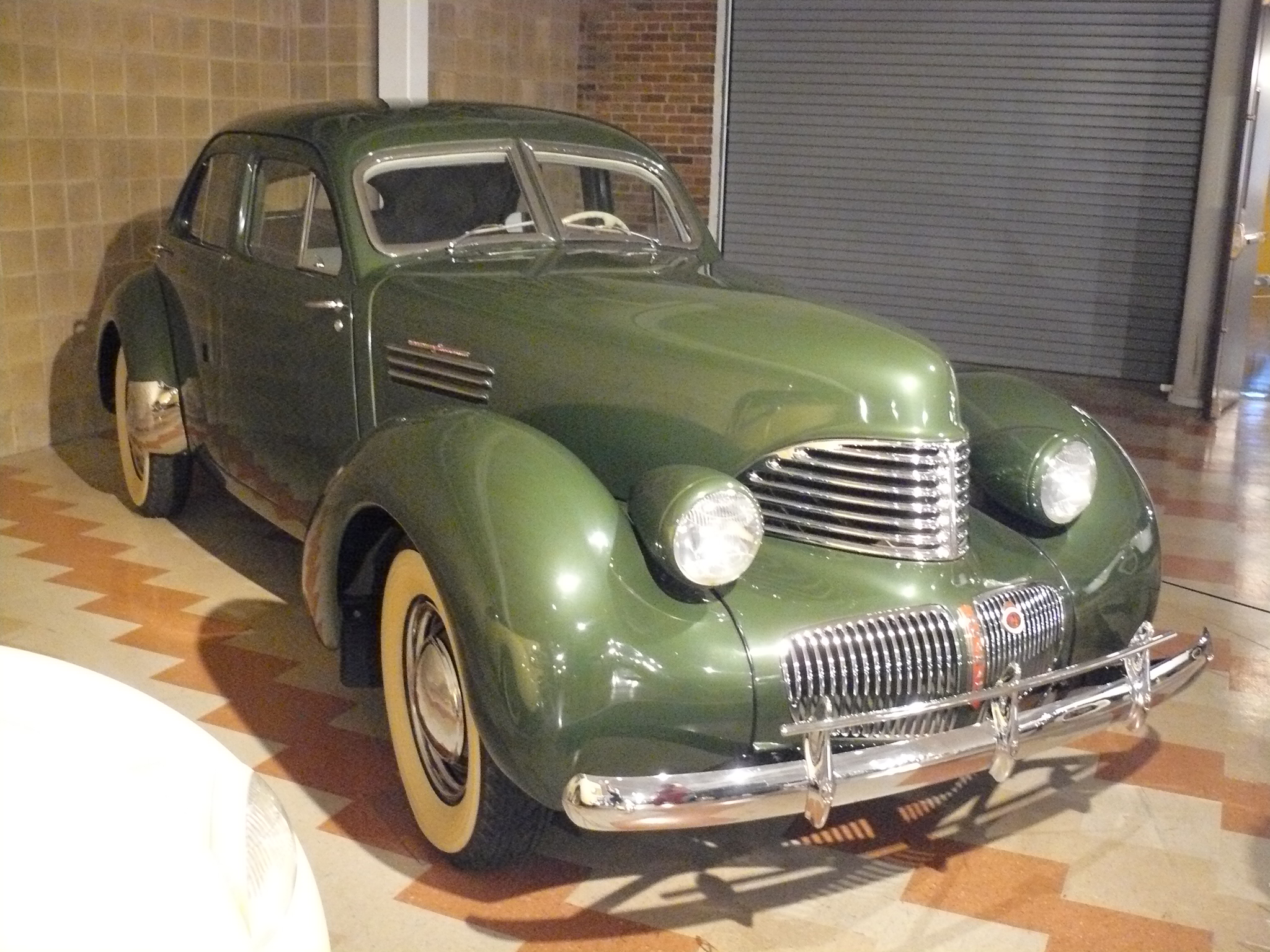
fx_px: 1321
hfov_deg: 51.4
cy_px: 476
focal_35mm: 36
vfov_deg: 39.7
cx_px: 635
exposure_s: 1/5
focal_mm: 6
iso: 800
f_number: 2.8
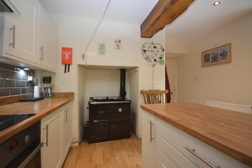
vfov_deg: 77.3
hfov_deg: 100.4
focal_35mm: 15
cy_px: 84
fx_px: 105
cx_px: 126
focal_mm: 10
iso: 1000
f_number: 4
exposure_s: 1/60
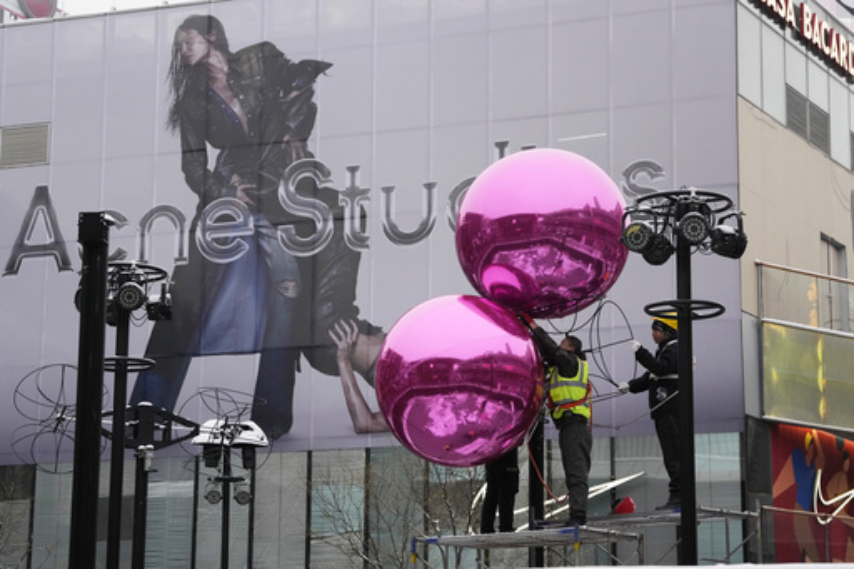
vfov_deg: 15.7
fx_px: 2063
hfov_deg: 23.4
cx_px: 427
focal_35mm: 87
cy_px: 284
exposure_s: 1/1600
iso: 3200
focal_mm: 87
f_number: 6.3
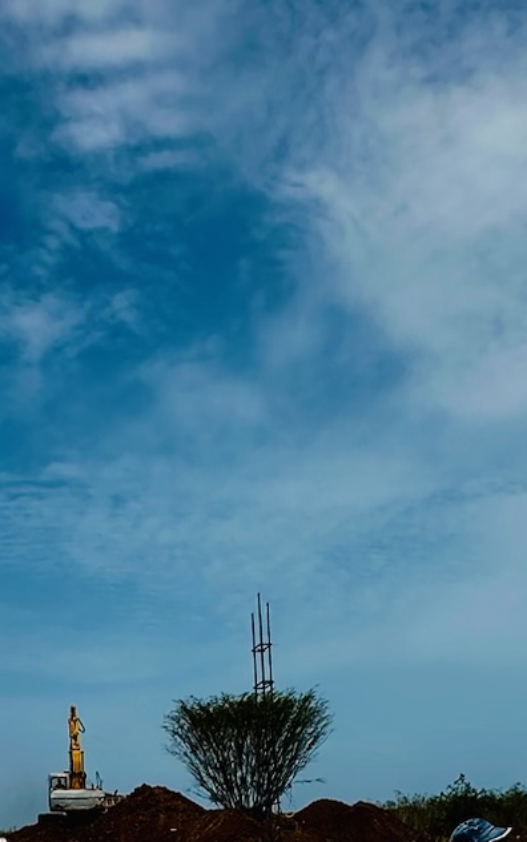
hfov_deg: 26.9
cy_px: 858
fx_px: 1102
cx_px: 274
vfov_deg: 37.1
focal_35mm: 48
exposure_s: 1/8403
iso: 50
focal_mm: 2.22
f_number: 2.2
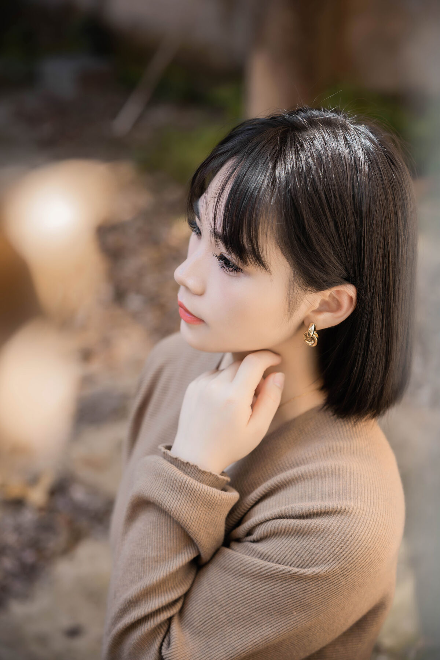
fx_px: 990
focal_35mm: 54
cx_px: 220
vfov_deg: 36.9
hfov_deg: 25.1
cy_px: 330
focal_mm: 54
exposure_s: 1/125
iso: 100
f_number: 2.8
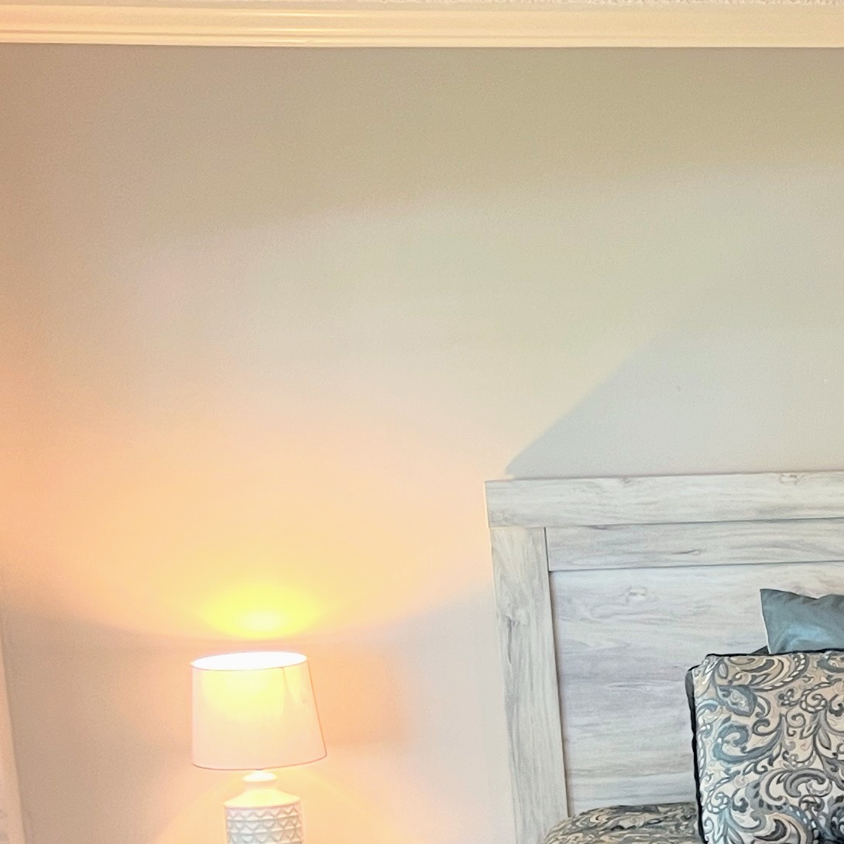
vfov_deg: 19.9
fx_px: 2345
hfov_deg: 18.5
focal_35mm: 85
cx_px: 1189
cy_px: 810
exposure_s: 1/60
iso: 125
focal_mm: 5.7
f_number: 1.5
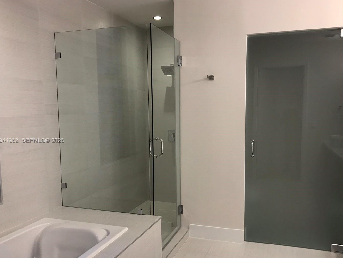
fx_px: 317
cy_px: 141
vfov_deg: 44.1
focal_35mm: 32
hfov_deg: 56.8
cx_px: 184
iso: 20
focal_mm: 3.99
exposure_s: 1/30
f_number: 1.8
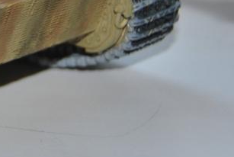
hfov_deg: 7.7
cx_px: -144
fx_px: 1693
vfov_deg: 5.3
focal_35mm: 260
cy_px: -46
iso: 100
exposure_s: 1/125
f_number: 4.8
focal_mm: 52
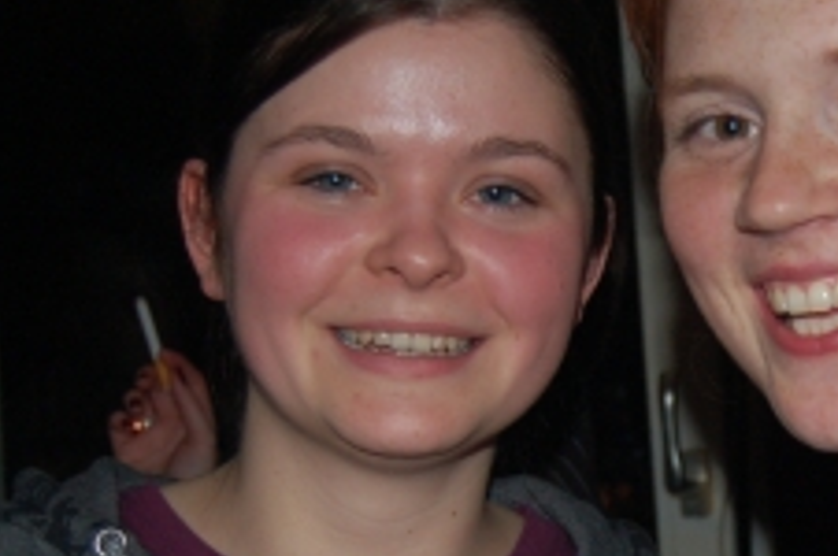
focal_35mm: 96
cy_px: 515
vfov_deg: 14.1
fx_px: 2231
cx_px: 749
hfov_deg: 20.8
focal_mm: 24
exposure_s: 1/60
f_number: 4
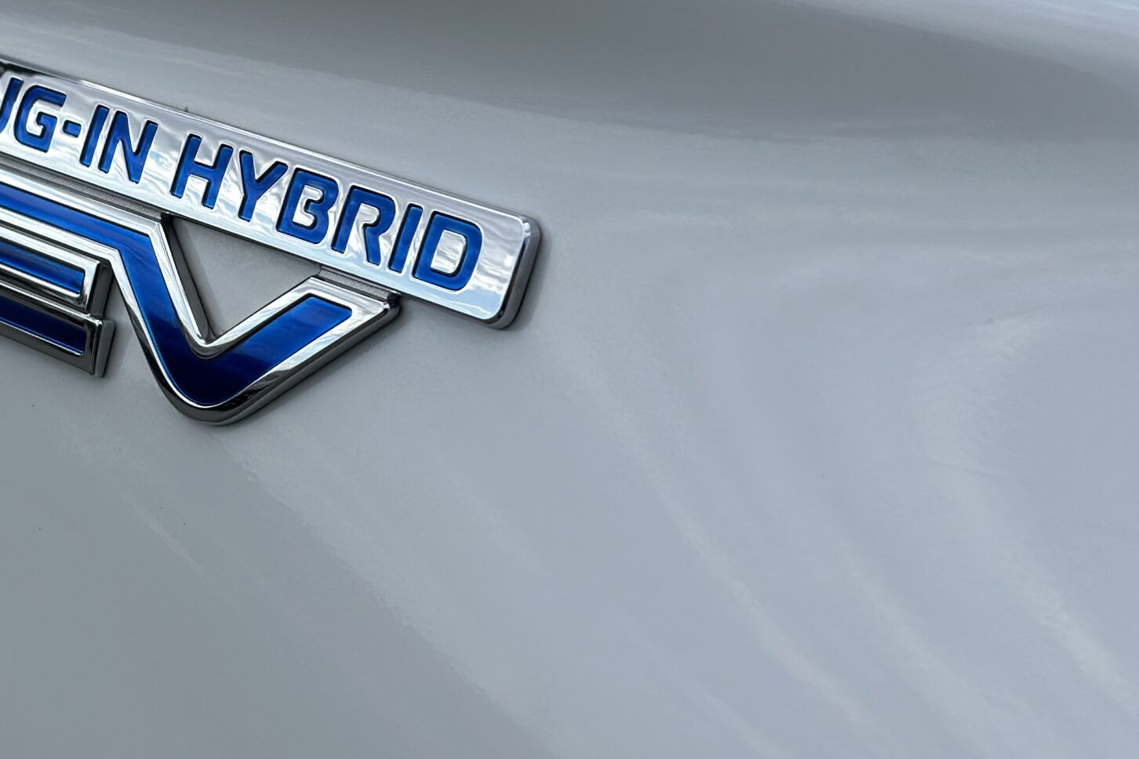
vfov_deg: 15.5
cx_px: 138
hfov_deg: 22.6
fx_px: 2784
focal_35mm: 88
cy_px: 285
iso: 100
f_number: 1.78
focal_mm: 6.86
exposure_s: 1/6211
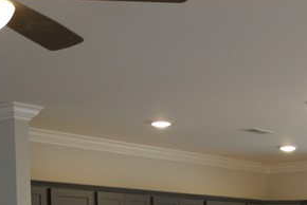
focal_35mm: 101
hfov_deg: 19.3
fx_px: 862
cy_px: 288
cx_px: 345
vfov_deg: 13.0
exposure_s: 1/60
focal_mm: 18
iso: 160
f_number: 4
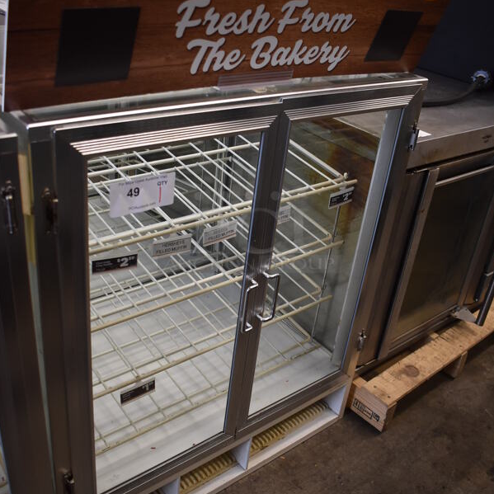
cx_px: 250
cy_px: 230
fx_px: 565
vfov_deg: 47.2
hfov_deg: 47.2
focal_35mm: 35
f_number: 3.5
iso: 800
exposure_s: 1/125
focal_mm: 18
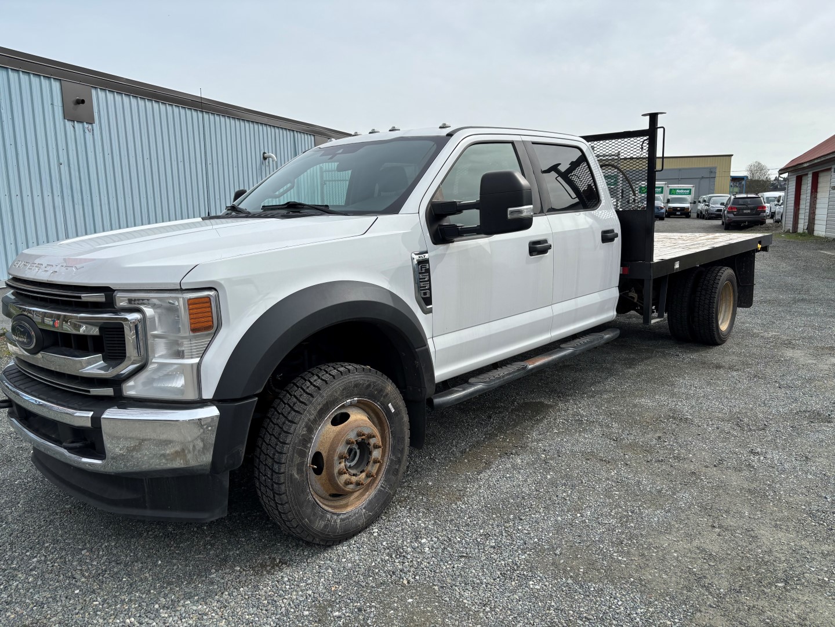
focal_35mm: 26
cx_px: 418
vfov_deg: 53.1
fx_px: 627
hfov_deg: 67.3
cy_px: 314
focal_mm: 5.96
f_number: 1.6
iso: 50
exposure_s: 1/3311
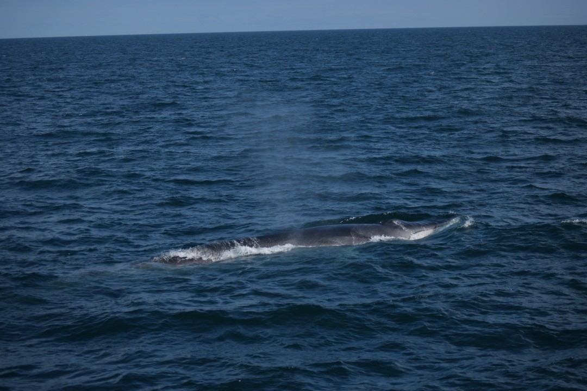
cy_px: 196
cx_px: 294
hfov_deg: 24.6
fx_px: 1345
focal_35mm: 82
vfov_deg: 16.6
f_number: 4
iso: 200
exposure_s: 1/4000
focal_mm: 55
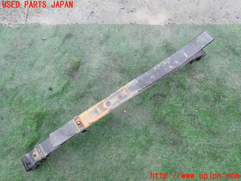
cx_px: 120
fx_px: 174
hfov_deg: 69.4
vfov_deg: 54.9
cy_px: 90
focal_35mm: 25
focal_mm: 4.5
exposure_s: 1/200
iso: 100
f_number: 2.8
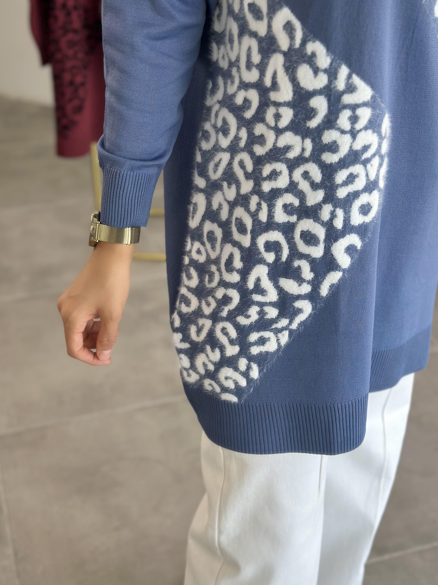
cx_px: 218
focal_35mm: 49
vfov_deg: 38.9
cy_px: 294
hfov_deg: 29.7
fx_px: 827
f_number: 1.78
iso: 80
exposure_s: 1/274
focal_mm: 6.86
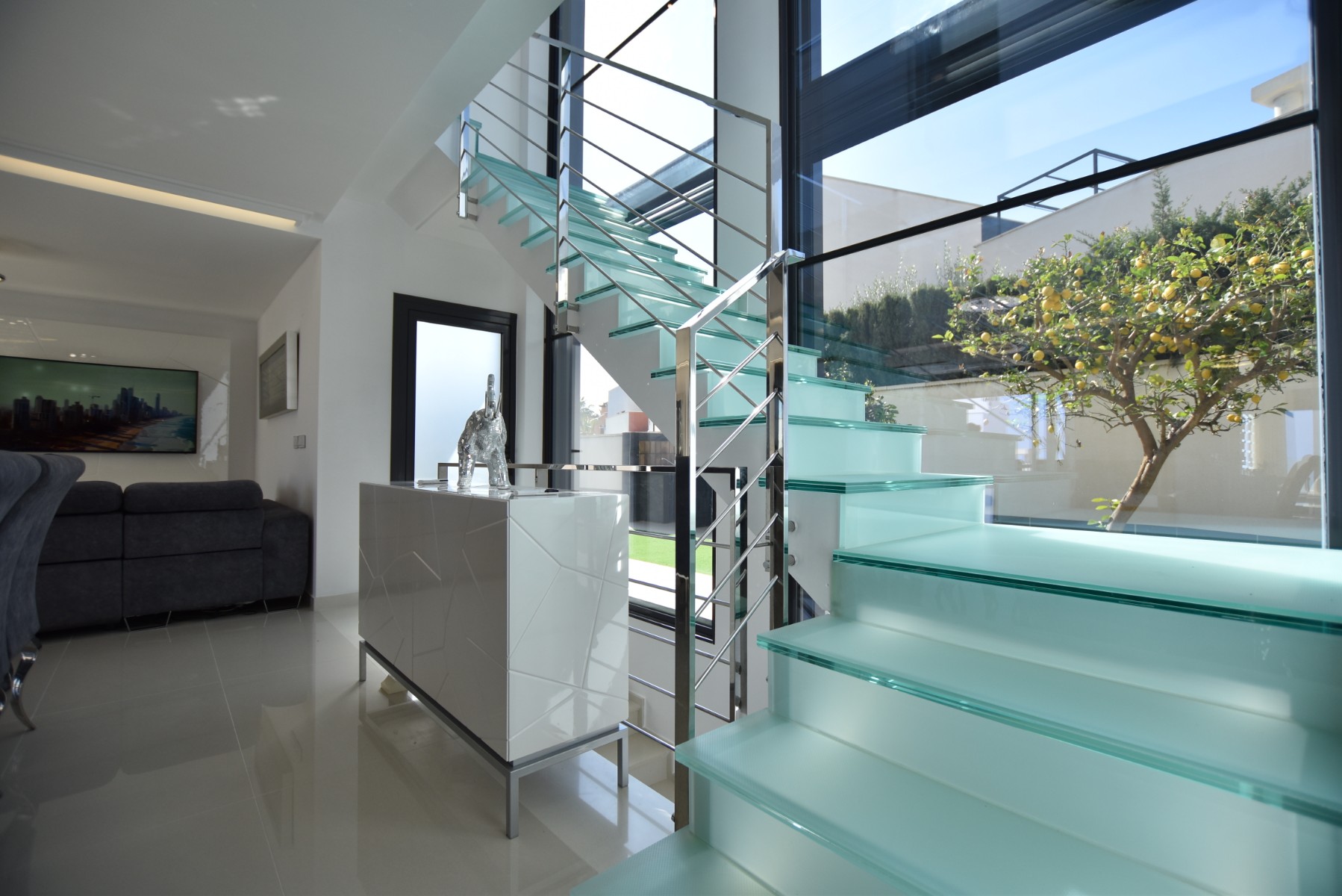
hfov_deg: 100.4
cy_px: 448
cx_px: 671
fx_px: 559
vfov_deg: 77.4
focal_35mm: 15
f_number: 3.5
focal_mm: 10
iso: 200
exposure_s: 1/1000
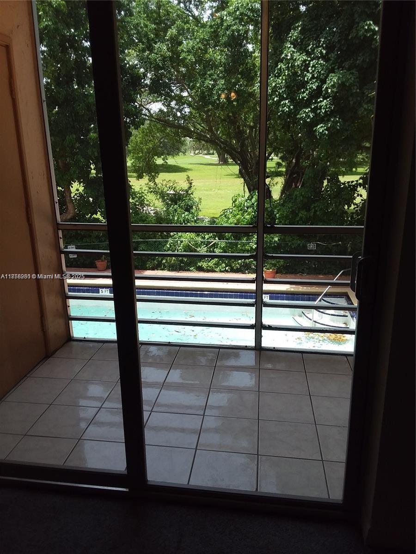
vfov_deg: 65.3
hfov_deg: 51.4
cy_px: 277
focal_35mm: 27
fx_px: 433
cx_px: 208
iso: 50
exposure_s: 1/322
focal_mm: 2.91
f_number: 1.9
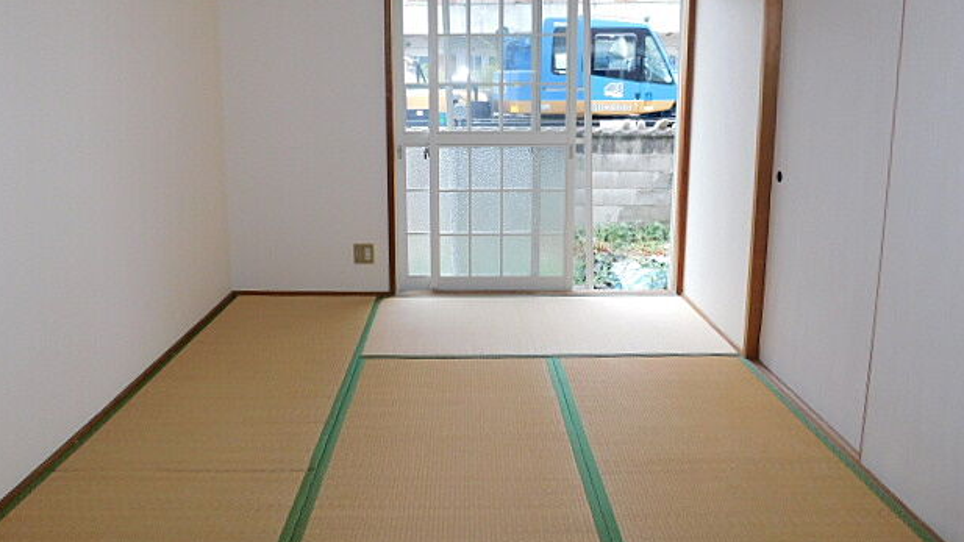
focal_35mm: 26
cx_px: 466
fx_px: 665
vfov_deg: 43.8
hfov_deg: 71.9
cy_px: 184
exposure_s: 1/60
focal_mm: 4
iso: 125
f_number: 3
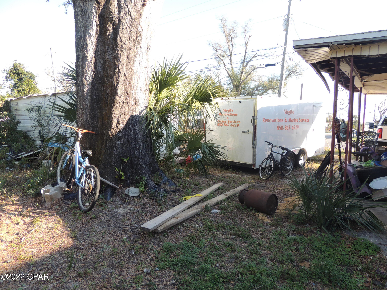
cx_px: 194
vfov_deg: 56.8
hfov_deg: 71.6
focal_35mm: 24
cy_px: 145
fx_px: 268
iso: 100
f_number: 3
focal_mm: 4.3
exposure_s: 1/250
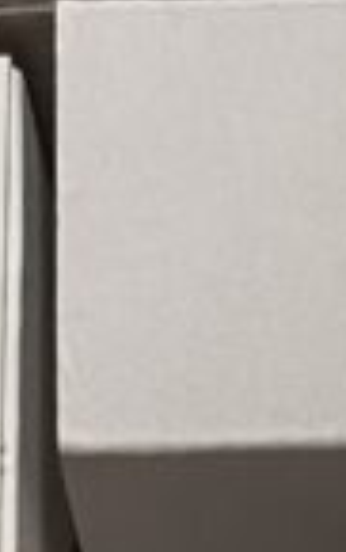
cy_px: 1515
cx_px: 338
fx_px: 2918
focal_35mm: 194
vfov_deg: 9.2
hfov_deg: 6.8
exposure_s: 1/60
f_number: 1.6
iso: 160
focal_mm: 4.2
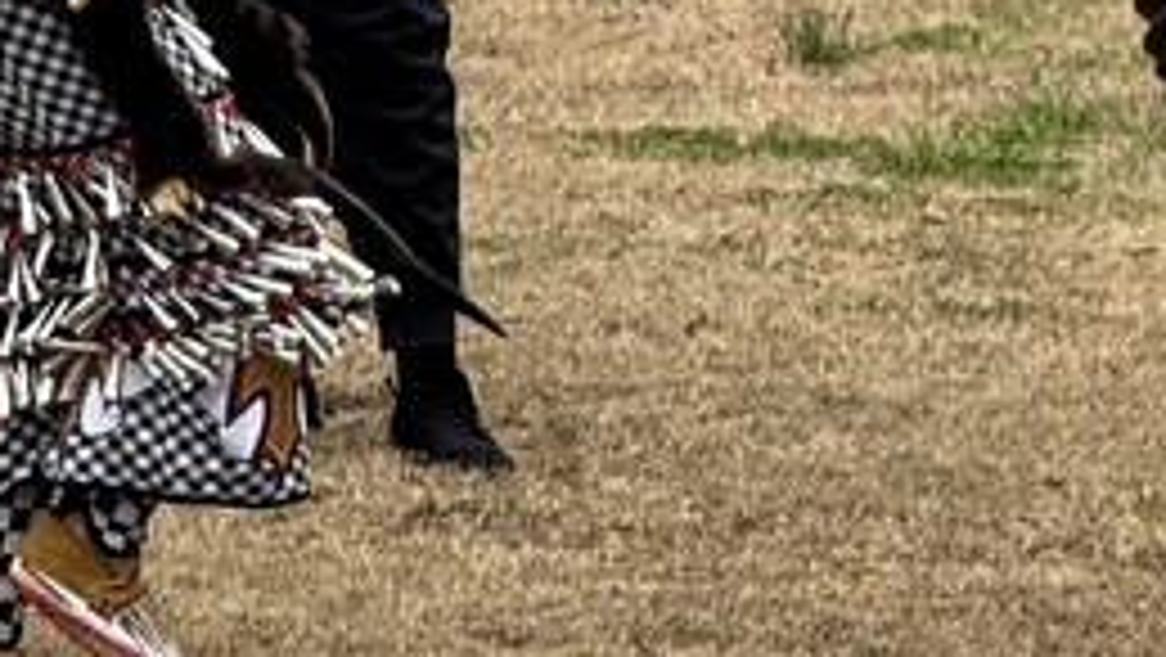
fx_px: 15993
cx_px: 1103
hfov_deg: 4.2
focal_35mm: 517
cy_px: 374
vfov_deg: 2.4
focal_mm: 15.66
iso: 50
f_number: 2.8
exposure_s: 1/301
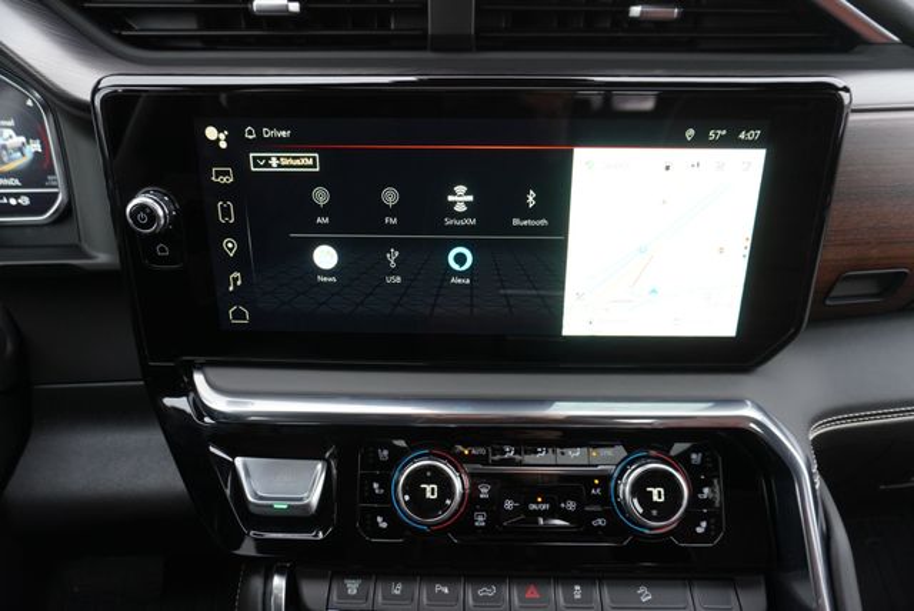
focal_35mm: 24
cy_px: 306
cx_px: 457
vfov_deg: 53.2
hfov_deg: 73.7
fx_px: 610
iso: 500
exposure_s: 1/60
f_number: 4
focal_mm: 16
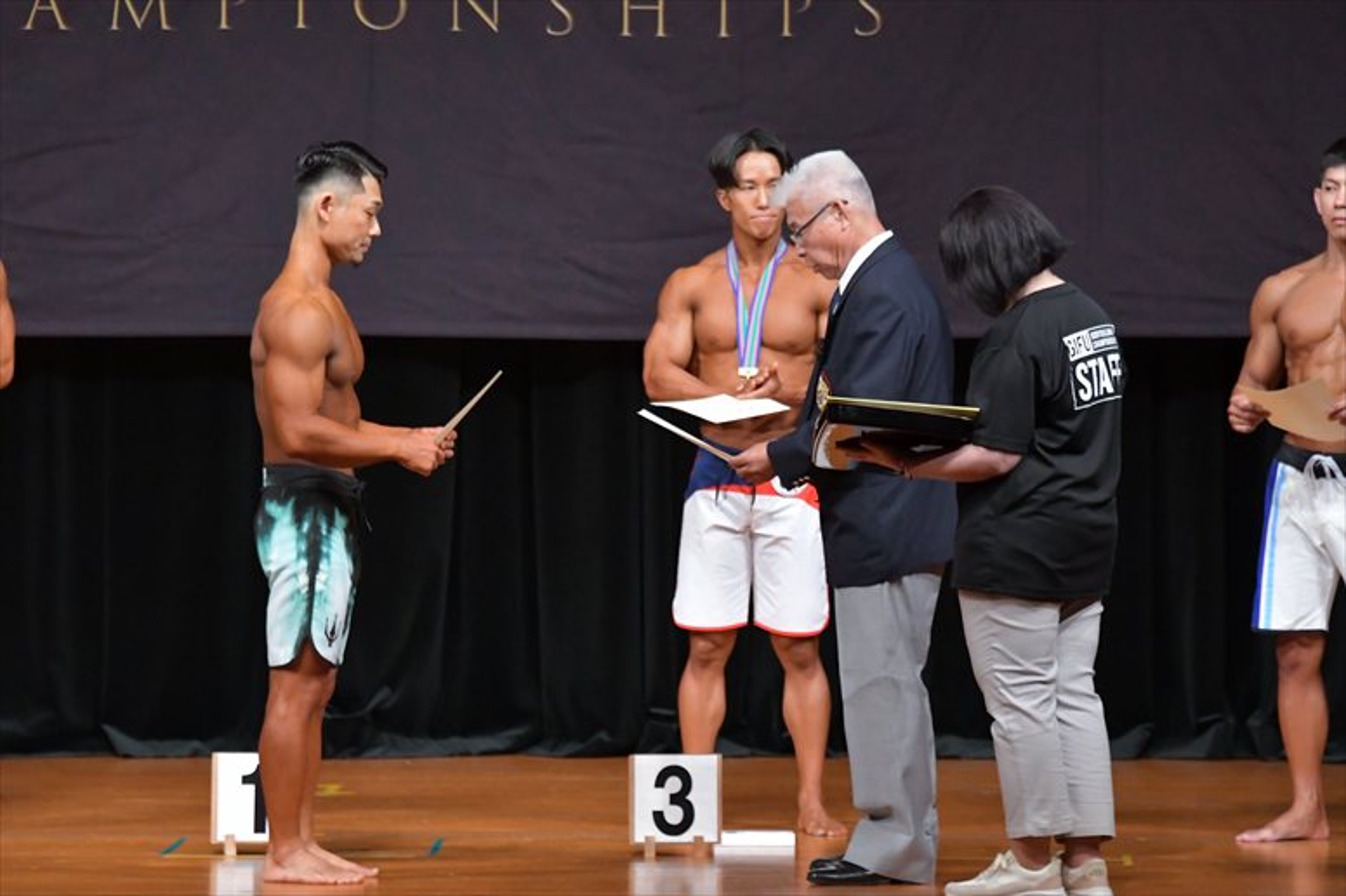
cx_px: 673
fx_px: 10090
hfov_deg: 7.6
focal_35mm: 270
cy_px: 448
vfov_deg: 5.1
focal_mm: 180
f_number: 5.6
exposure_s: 1/400
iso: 5000
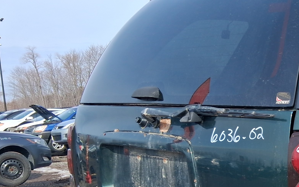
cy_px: 180
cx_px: 362
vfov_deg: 17.7
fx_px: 587
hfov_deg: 25.5
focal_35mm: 72
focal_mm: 3.98
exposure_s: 1/459
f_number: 1.8
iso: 25
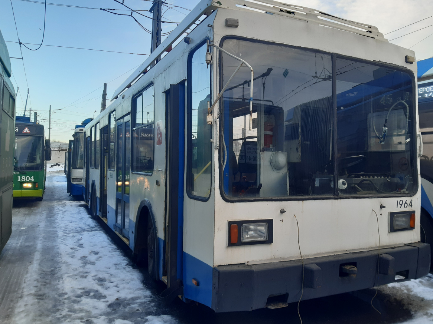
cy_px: 157
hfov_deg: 61.6
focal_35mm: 29
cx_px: 235
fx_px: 363
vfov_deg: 48.2
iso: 40
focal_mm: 3.92
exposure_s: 1/175
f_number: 1.7
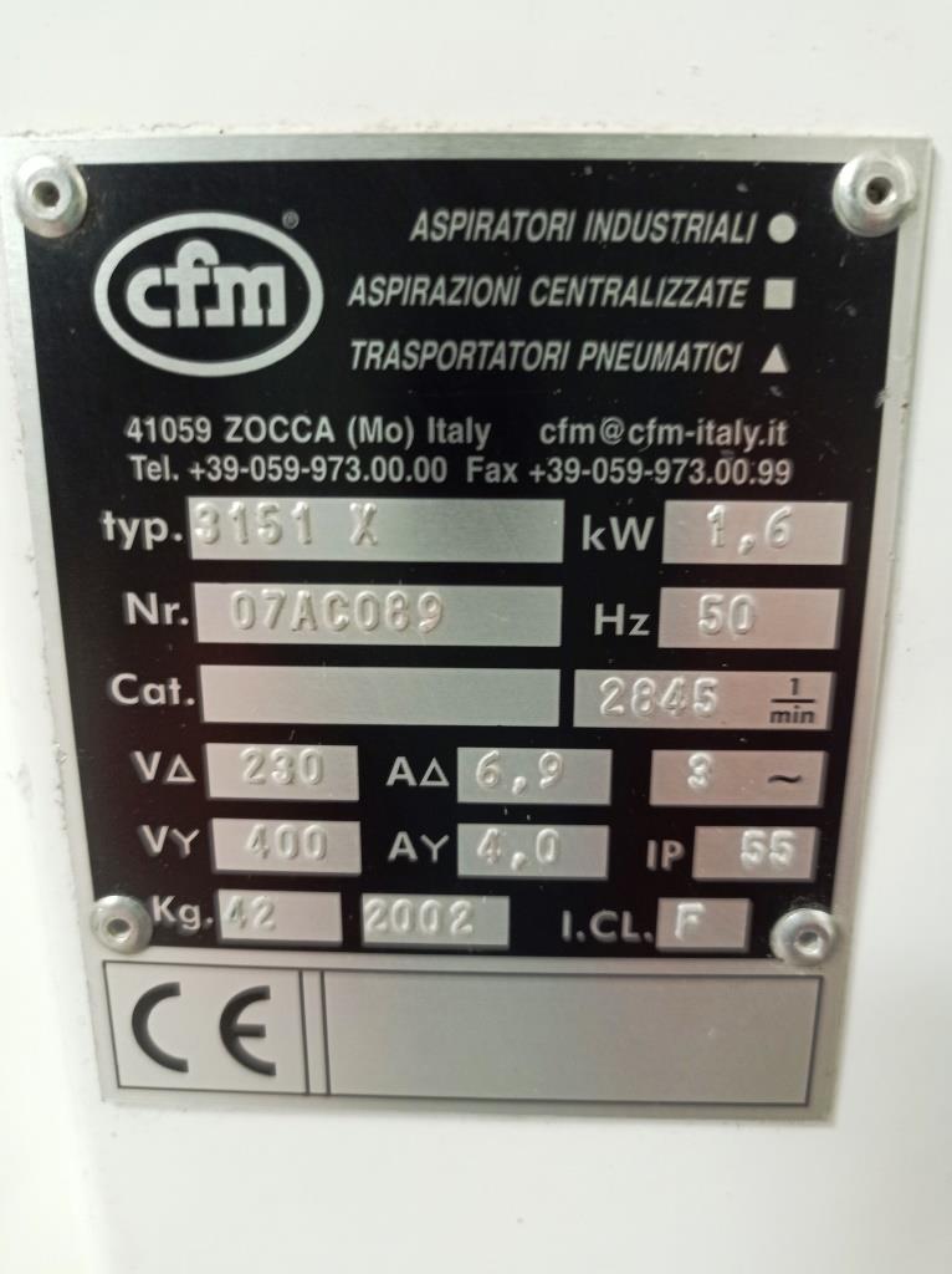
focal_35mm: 28
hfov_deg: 49.7
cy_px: 637
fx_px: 1028
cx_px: 476
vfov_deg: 63.5
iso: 187
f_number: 1.79
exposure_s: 1/33.3
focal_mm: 4.7
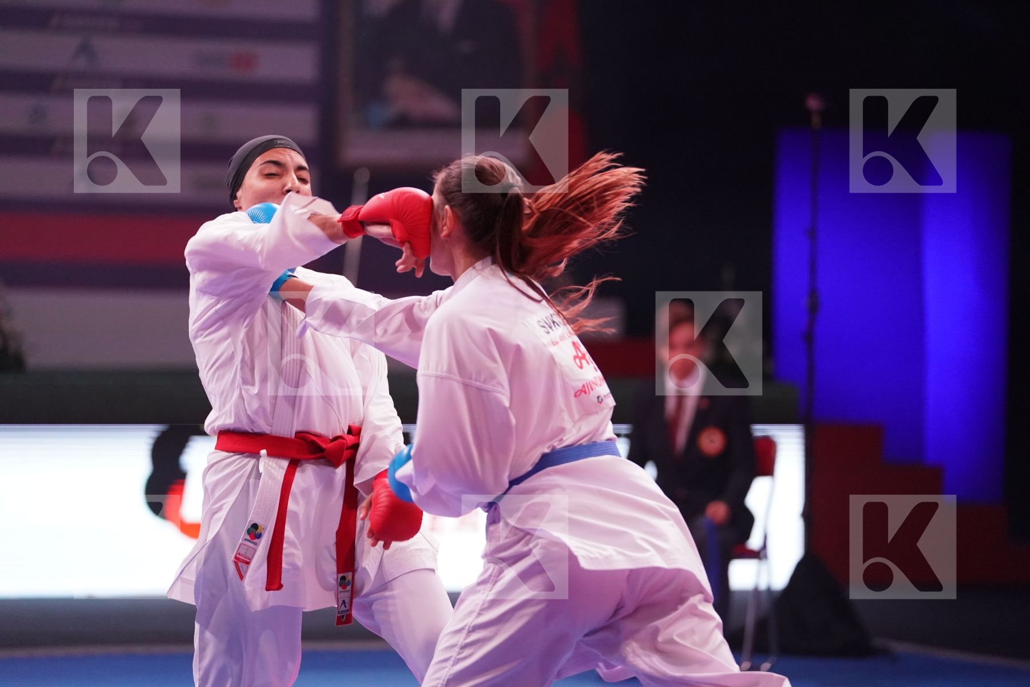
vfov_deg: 8.9
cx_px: 515
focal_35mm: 154
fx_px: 4406
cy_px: 344
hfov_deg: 13.3
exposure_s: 1/1000
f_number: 2.8
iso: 5000
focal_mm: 154
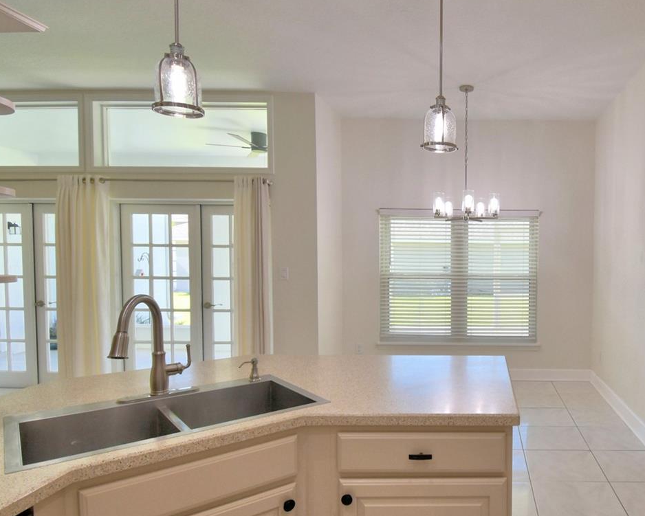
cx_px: 490
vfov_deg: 58.7
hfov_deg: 65.6
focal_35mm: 24
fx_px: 458
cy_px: 282
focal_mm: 10
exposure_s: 1/125
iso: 250
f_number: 4.5
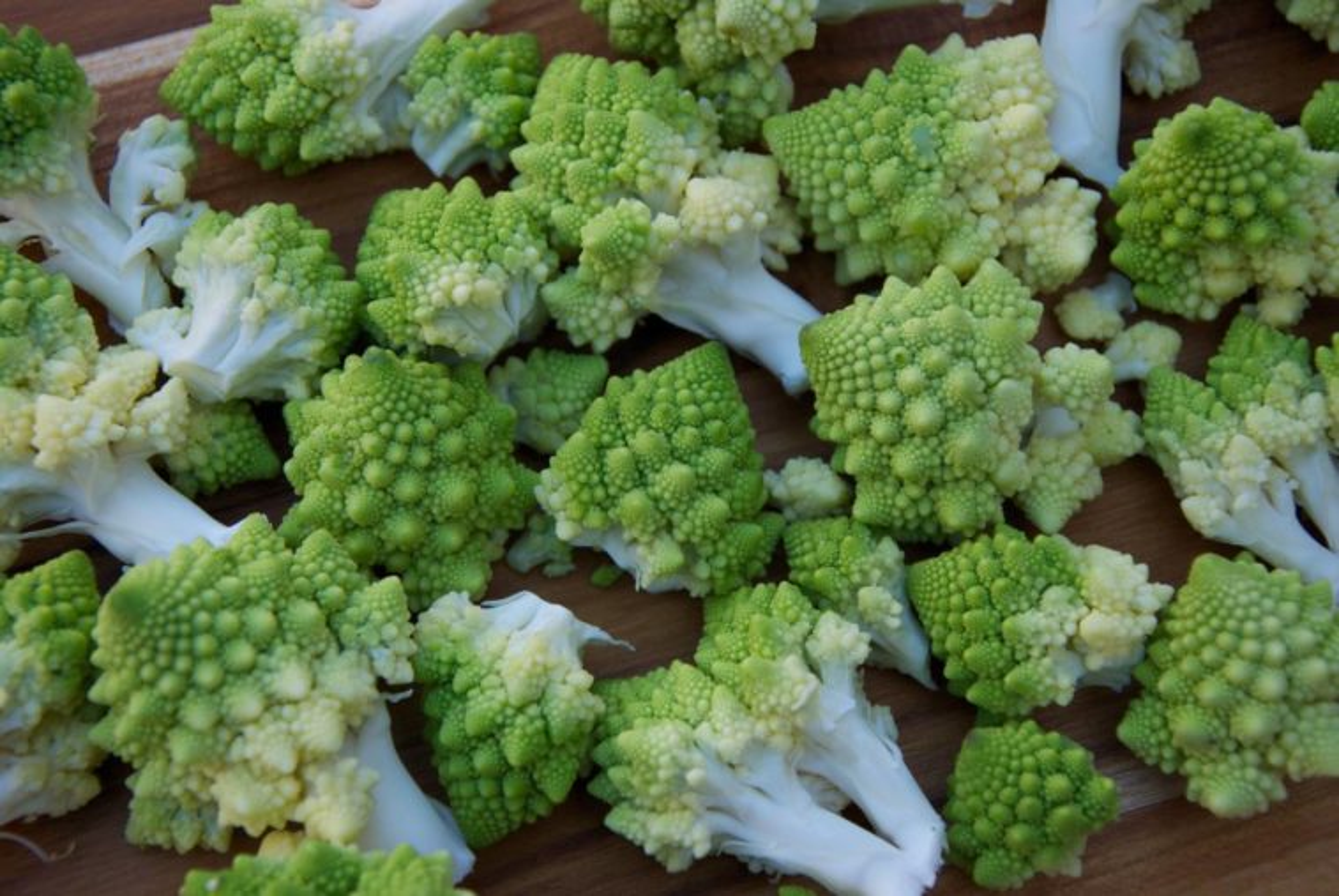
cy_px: 448
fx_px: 3239
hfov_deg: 23.4
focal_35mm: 87
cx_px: 670
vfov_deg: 15.7
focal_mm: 58
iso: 200
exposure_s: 1/160
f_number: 5
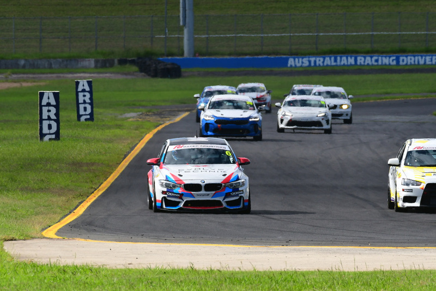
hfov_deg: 3.4
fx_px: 7451
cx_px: 218
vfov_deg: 2.2
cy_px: 146
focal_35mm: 615
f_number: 11
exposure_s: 1/640
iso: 500
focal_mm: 410
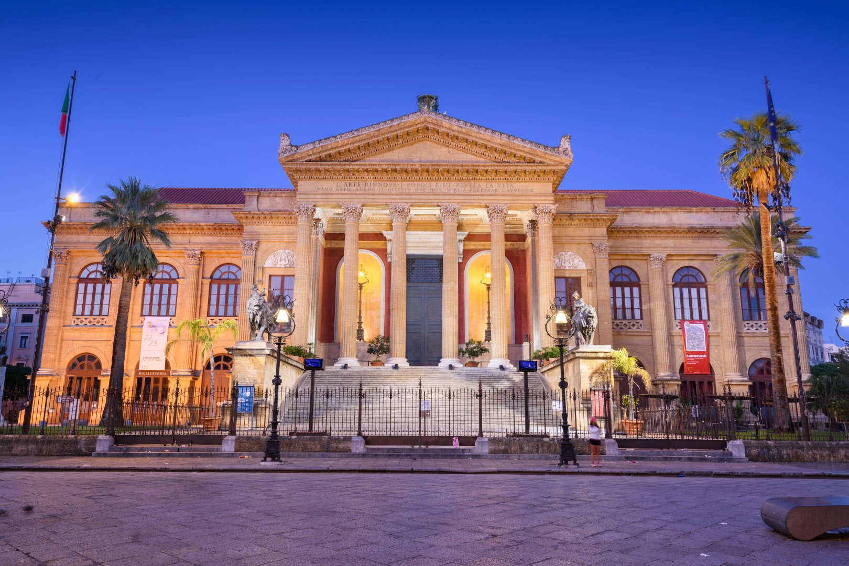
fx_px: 613
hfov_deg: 69.4
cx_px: 424
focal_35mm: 26
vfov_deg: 49.6
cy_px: 283
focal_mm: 26
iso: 64
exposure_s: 4
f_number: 11
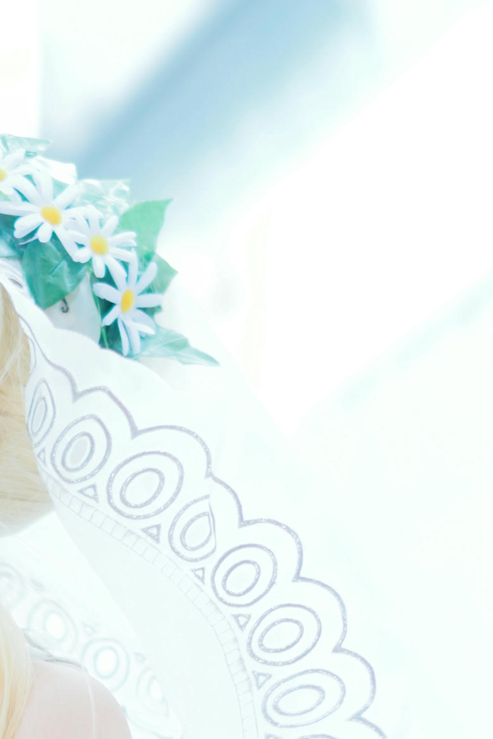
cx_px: -137
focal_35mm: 182
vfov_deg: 11.0
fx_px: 3735
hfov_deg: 7.5
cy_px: 944
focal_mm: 58
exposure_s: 1/800
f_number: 1.4
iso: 200
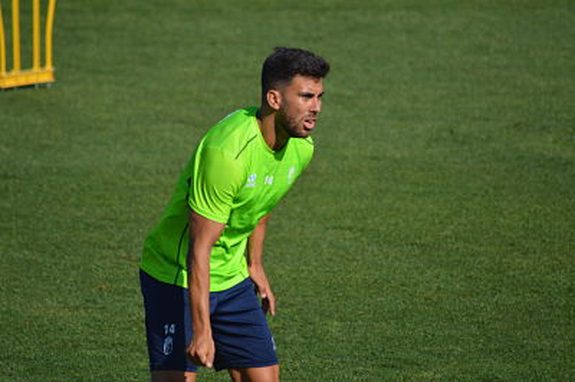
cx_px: 288
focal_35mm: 450
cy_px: 191
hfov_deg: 4.6
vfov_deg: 3.0
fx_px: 7181
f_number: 5.6
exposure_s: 1/2000
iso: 320
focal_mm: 300
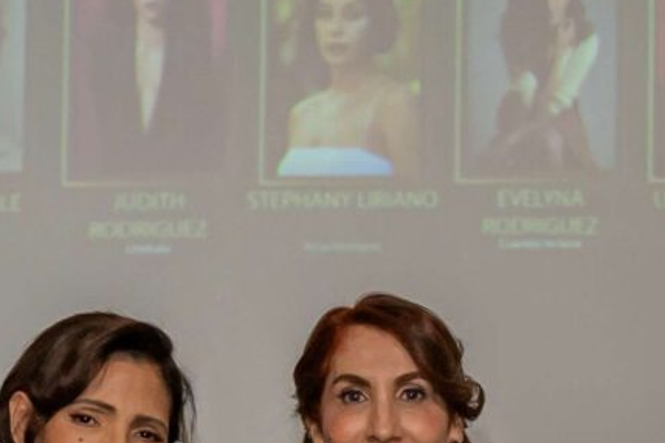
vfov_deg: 6.2
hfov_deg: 9.4
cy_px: 932
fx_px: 3971
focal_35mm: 215
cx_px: 853
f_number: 2.8
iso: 640
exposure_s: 1/200
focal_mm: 24
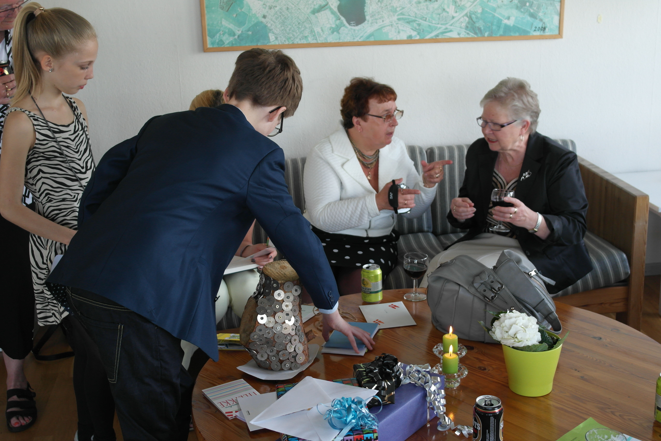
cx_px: 330
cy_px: 220
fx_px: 900
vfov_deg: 27.5
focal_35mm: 49
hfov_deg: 40.3
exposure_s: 1/80
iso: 400
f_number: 4.5
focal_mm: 32
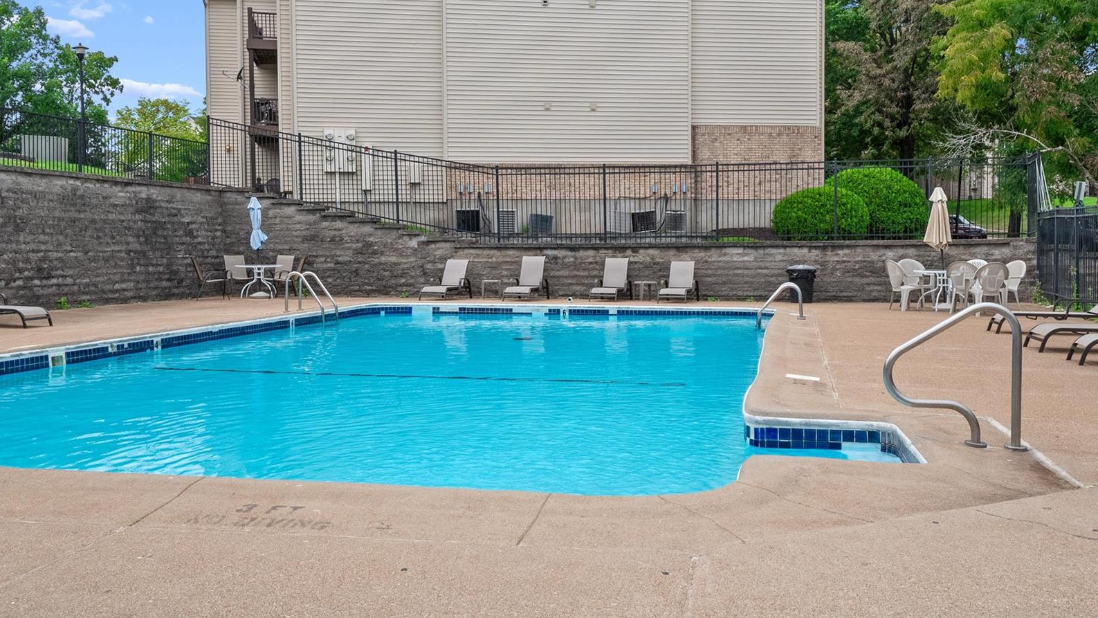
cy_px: 271
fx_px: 1106
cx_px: 550
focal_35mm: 38
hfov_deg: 52.8
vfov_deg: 31.2
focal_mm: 18
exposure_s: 1/800
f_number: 8
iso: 400
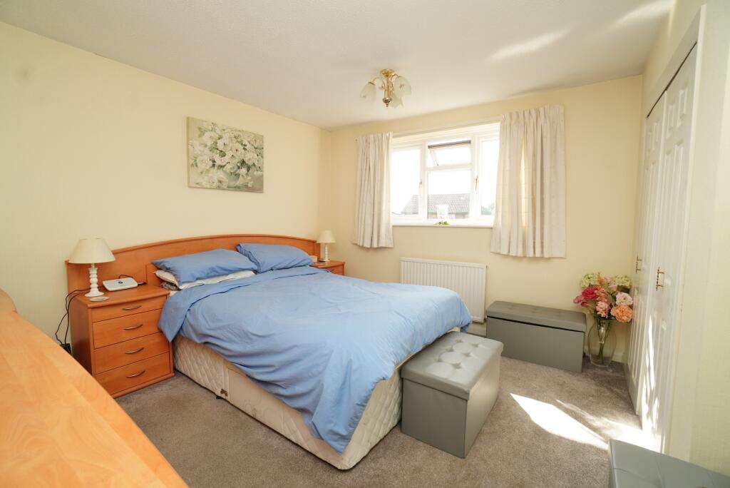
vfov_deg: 77.4
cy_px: 244
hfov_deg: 100.4
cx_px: 365
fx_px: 304
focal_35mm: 15
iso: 400
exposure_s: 1/100
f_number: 7.1
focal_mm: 10
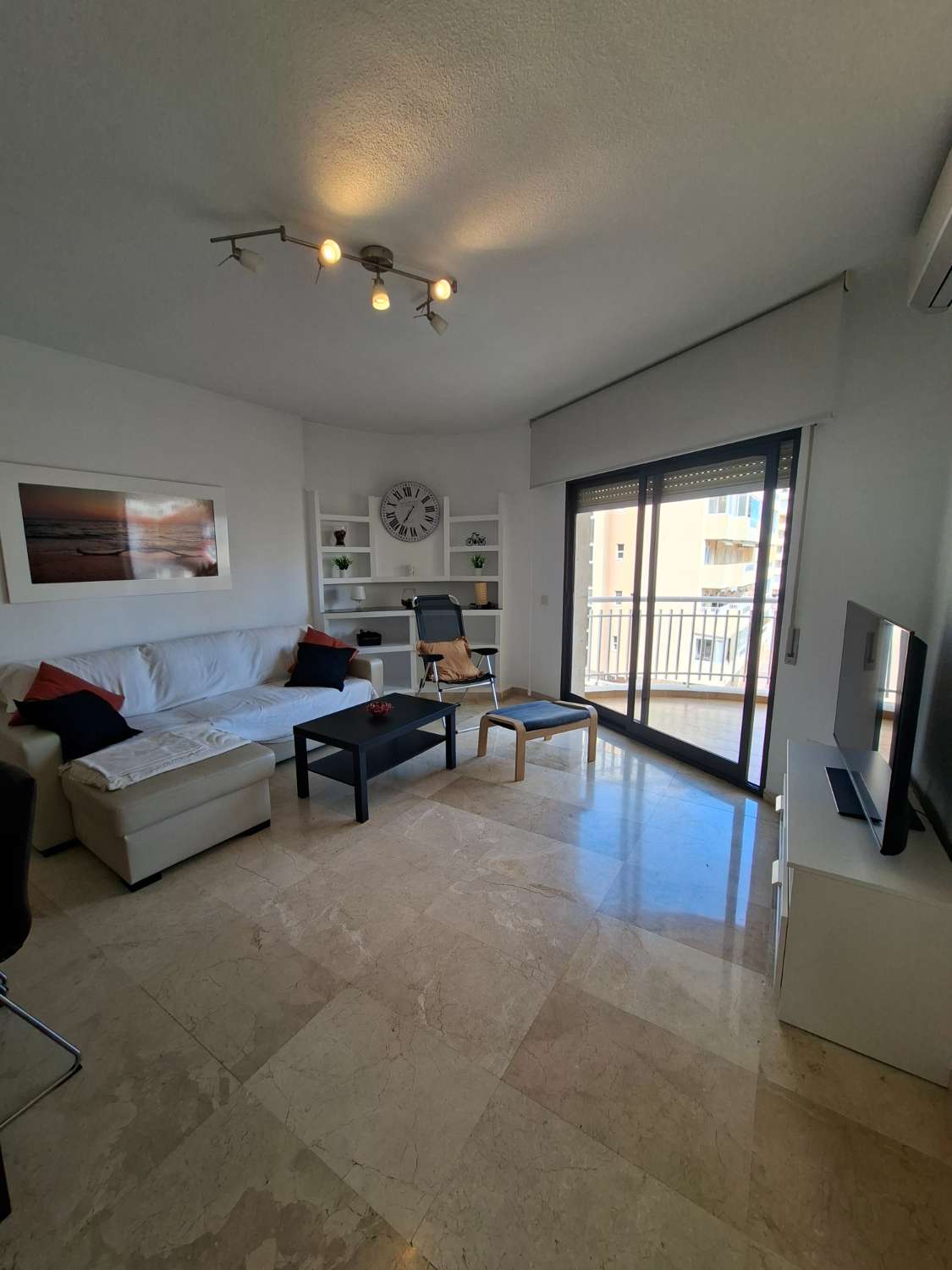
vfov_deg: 106.2
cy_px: 635
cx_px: 476
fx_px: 477
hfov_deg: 89.9
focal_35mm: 13
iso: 40
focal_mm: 1.74
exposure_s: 1/120
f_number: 2.2
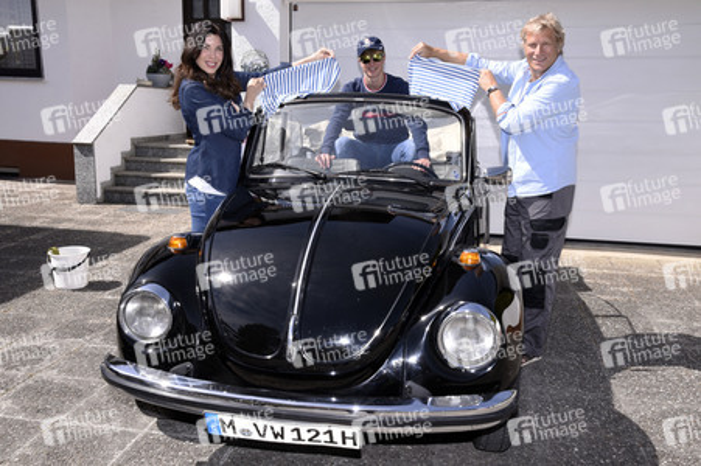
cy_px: 233
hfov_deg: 55.8
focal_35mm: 34
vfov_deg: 38.8
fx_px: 662
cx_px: 350
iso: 320
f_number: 13
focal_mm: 34
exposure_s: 1/160
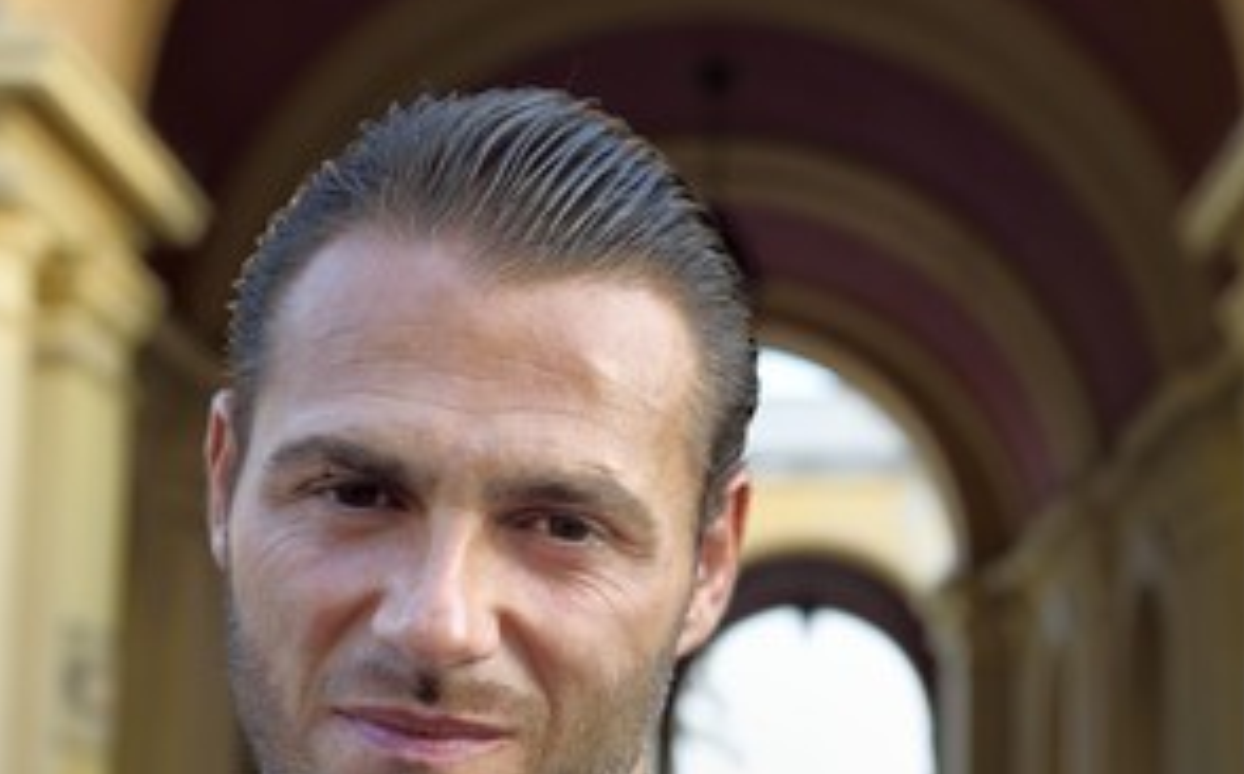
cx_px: 779
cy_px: 563
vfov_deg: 18.5
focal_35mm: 70
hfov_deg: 29.3
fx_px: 2370
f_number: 4.5
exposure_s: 1/100
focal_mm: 48
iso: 200
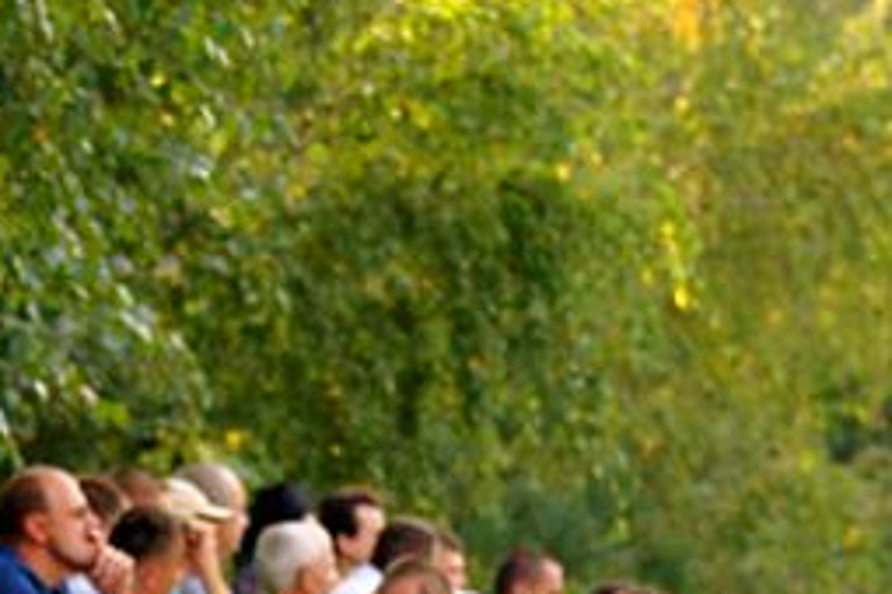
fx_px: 8672
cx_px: -21
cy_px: 966
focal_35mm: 350
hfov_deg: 5.9
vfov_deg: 3.9
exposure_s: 1/1000
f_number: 4
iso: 640
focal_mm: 70
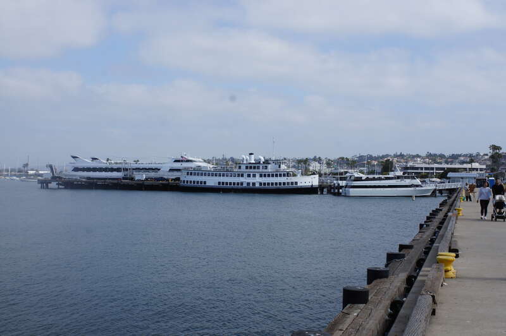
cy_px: 168
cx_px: 253
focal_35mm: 45
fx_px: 632
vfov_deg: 29.8
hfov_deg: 43.6
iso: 100
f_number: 11
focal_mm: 30
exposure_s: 1/250
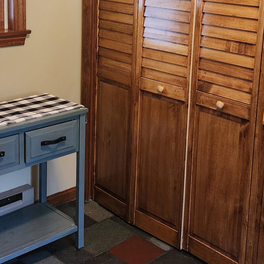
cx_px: 130
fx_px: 509
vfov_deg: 28.6
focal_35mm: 59
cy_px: 59
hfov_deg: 29.1
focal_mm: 6.4
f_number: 1.8
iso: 640
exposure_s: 1/120
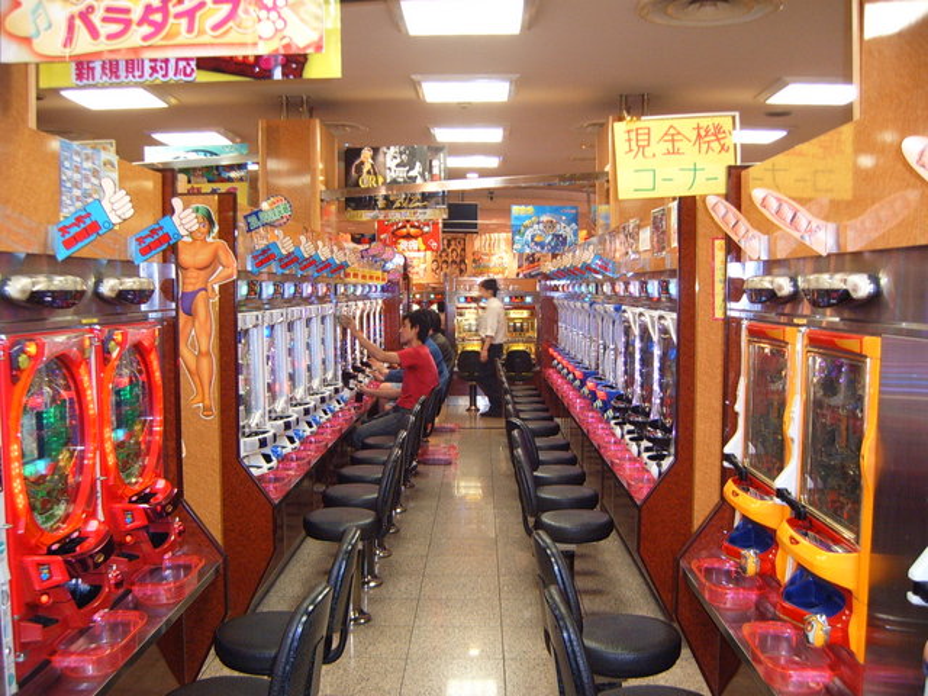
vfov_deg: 38.7
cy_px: 348
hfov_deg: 50.1
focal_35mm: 37
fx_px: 992
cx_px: 464
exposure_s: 1/15
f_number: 2.9
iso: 141
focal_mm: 6.2
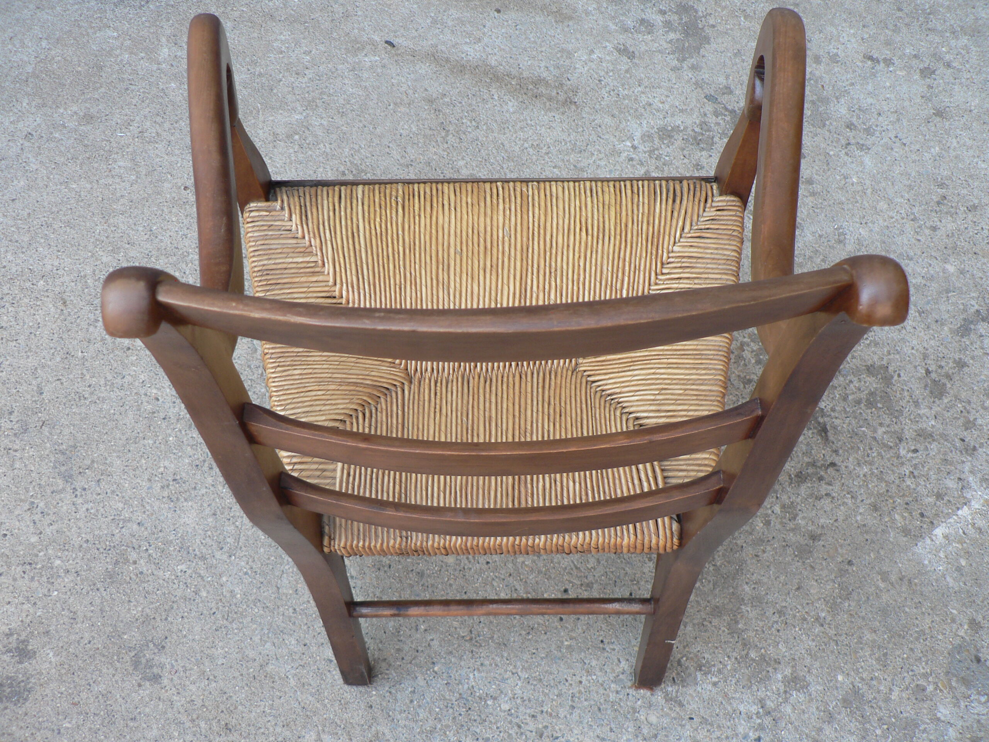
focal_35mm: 36
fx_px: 1029
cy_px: 371
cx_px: 494
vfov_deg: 39.7
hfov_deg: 51.4
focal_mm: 6
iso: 80
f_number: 2.8
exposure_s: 1/80
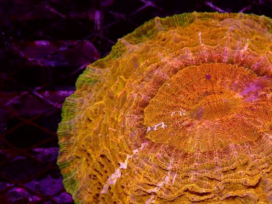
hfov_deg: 29.3
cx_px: 209
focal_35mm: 65
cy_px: 140
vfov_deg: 22.5
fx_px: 511
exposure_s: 1/160
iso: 160
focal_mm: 7.31
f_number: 4
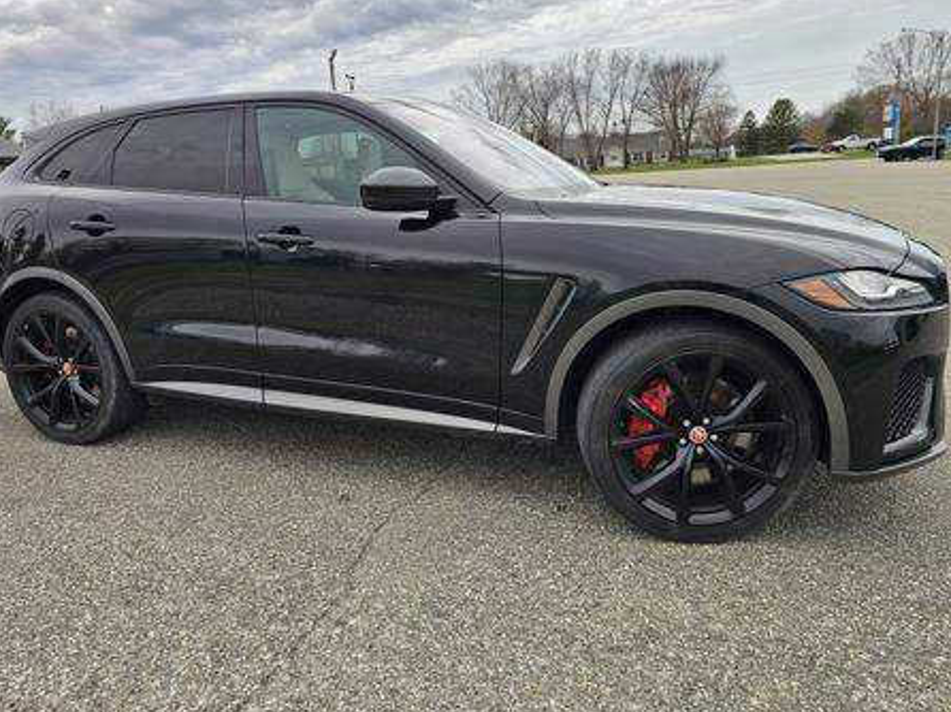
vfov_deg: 52.9
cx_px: 465
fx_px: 714
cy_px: 315
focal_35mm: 26
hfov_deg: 67.3
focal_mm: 6.3
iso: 10
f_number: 1.7
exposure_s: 1/277
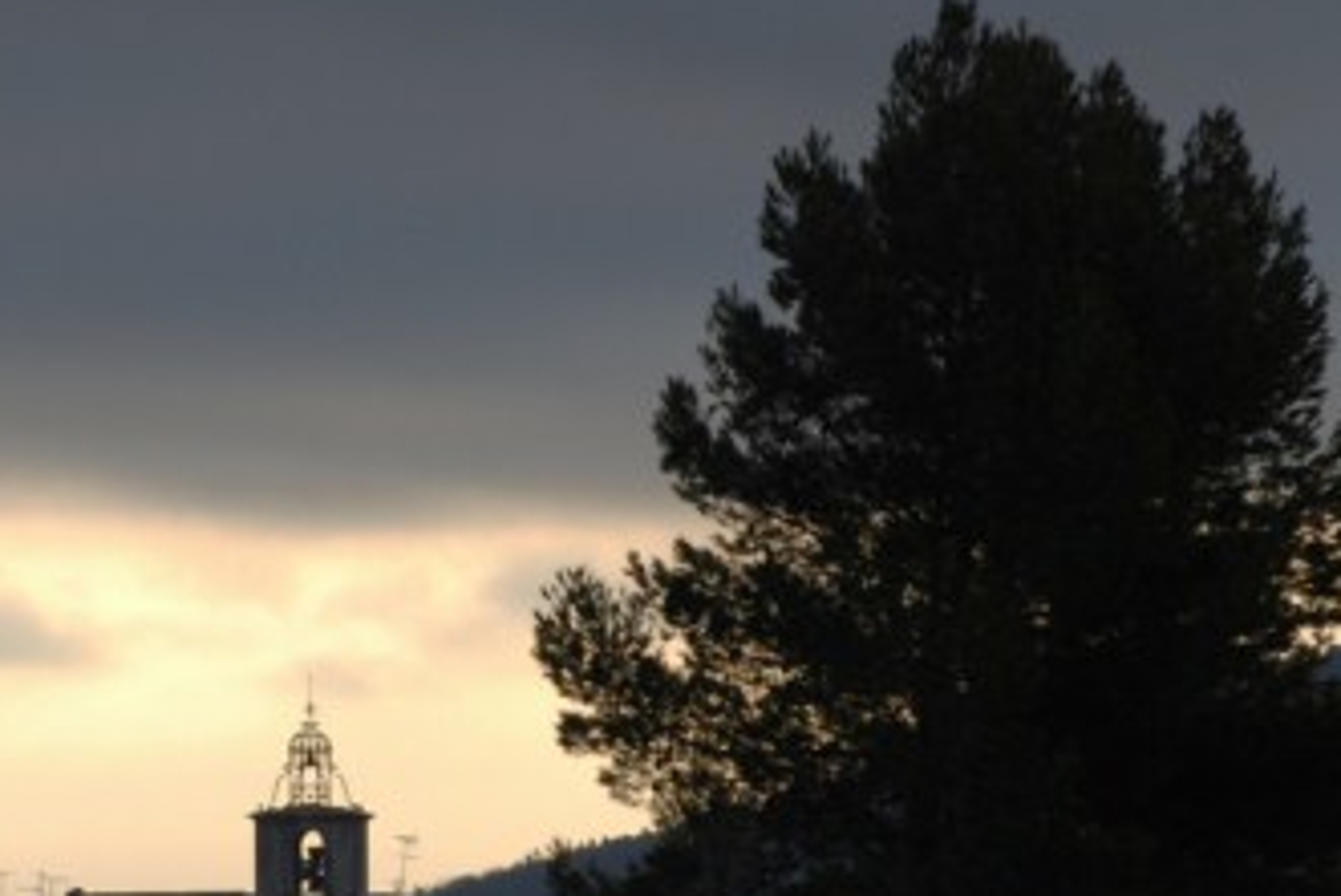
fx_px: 13526
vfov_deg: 3.8
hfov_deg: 5.7
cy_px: 782
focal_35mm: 363
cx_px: 275
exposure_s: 1/250
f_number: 10
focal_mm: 125
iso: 200
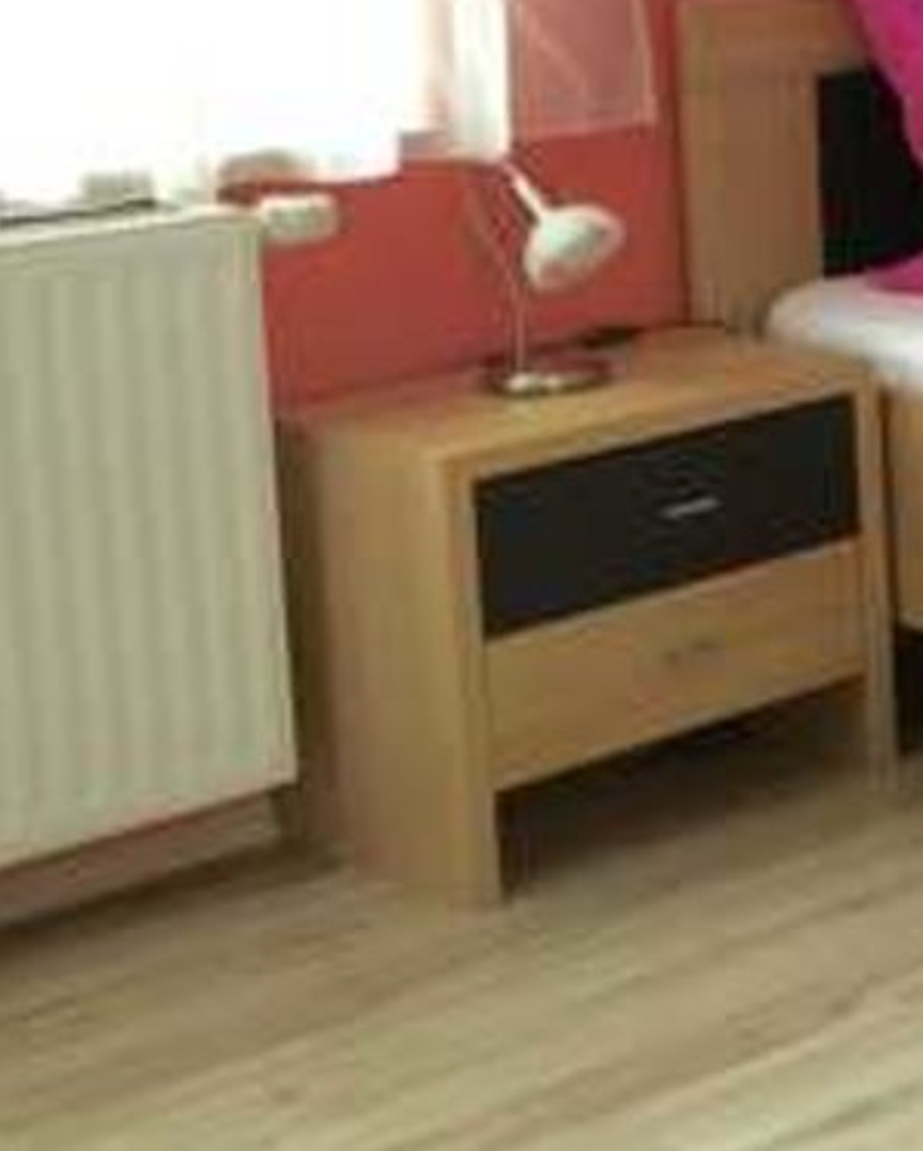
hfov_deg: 14.2
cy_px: 96
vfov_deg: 20.6
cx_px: 1837
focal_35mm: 91
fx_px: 3104
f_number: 2.2
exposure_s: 1/15
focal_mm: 4.15
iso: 32
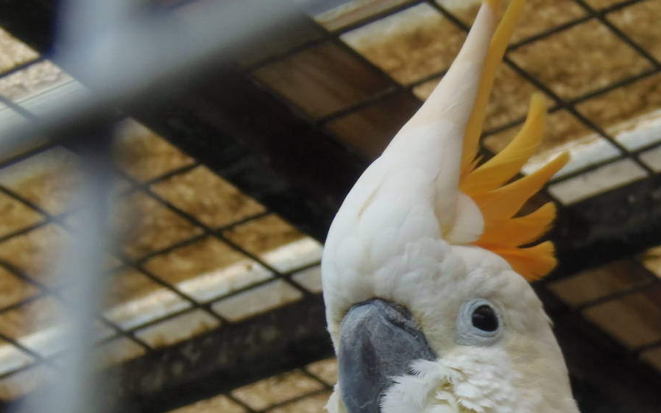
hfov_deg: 12.8
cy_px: 410
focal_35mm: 163
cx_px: 540
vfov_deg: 8.0
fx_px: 2937
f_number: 4.3
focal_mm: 16.2
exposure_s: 1/40
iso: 125
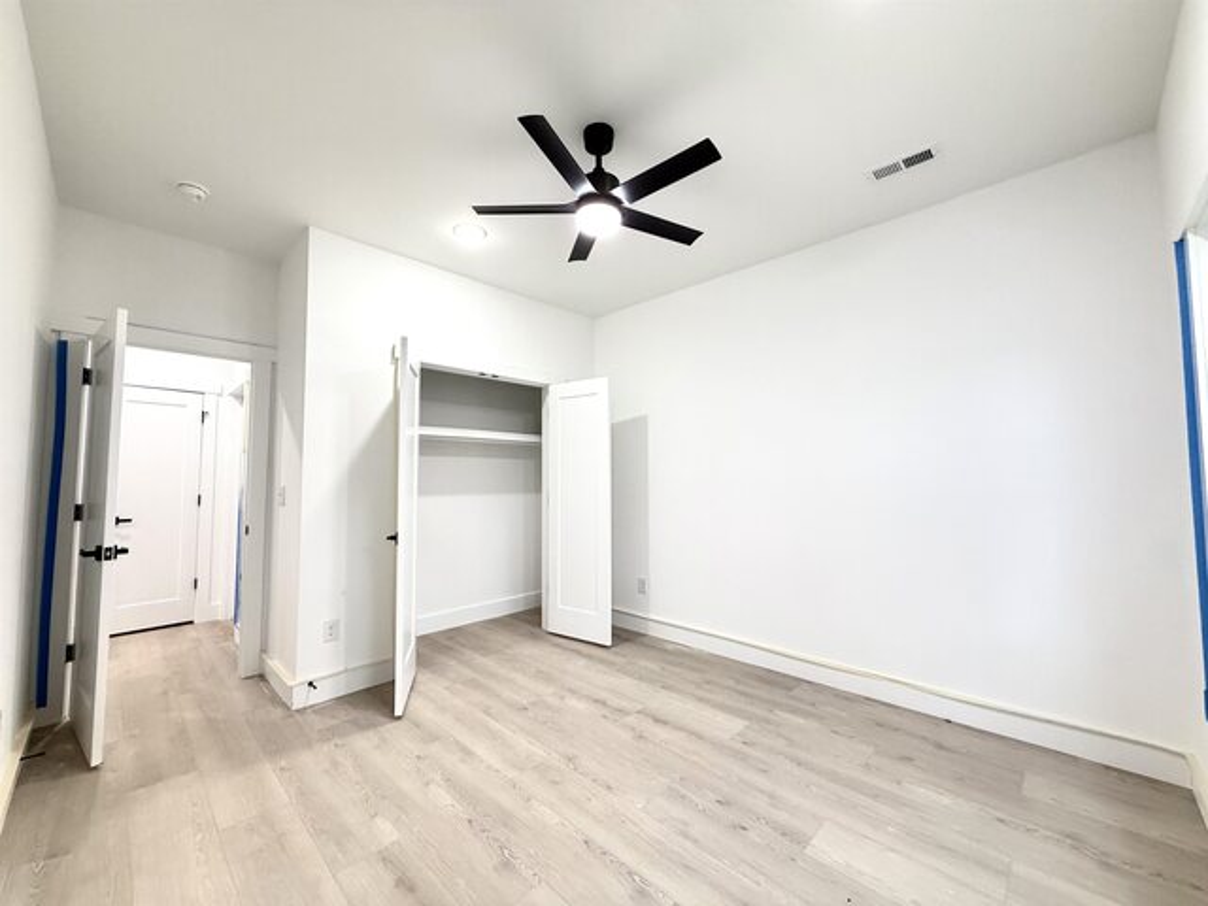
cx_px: 604
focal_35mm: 14
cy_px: 453
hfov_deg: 102.1
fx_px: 489
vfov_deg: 85.7
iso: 320
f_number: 2.2
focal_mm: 2.22
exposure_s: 1/120
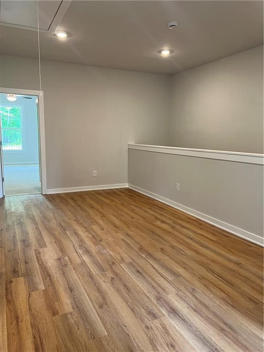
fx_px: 264
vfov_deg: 67.3
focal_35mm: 26
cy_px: 176
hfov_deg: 53.1
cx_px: 132
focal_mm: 5.7
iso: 80
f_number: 1.5
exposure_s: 1/60
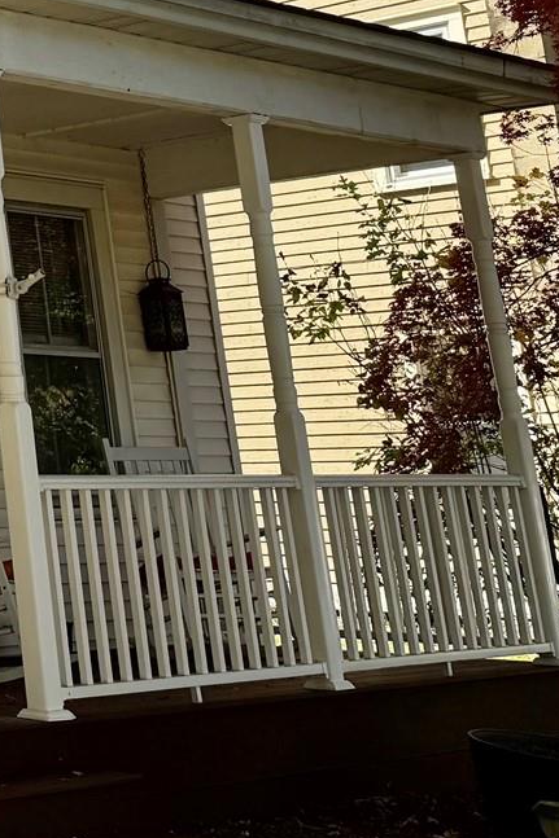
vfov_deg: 24.2
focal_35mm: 79
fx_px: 1841
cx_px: -659
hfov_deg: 13.8
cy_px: -48
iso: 80
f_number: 1.78
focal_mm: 6.76
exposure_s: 1/2703
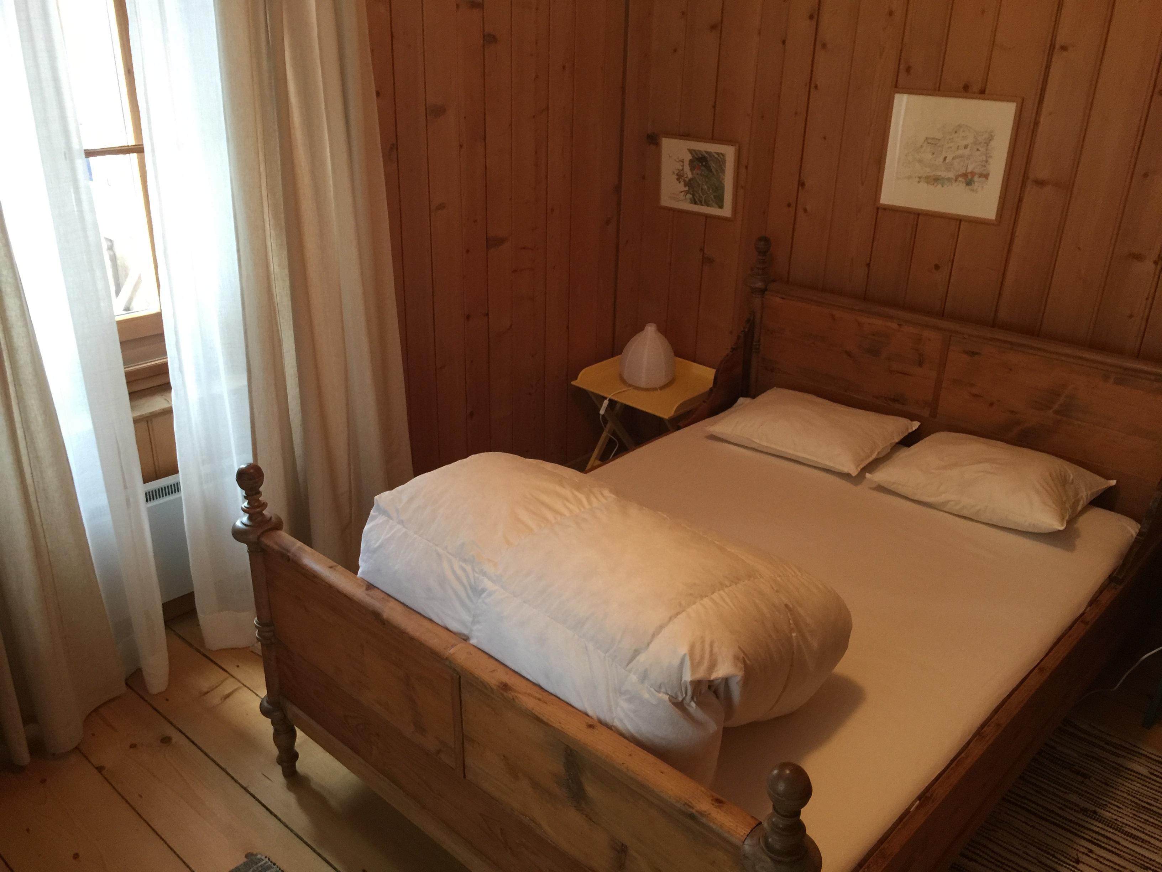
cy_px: 436
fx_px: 973
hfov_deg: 61.7
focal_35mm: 29
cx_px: 581
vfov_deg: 48.2
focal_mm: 4.15
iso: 80
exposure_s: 1/15
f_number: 2.2
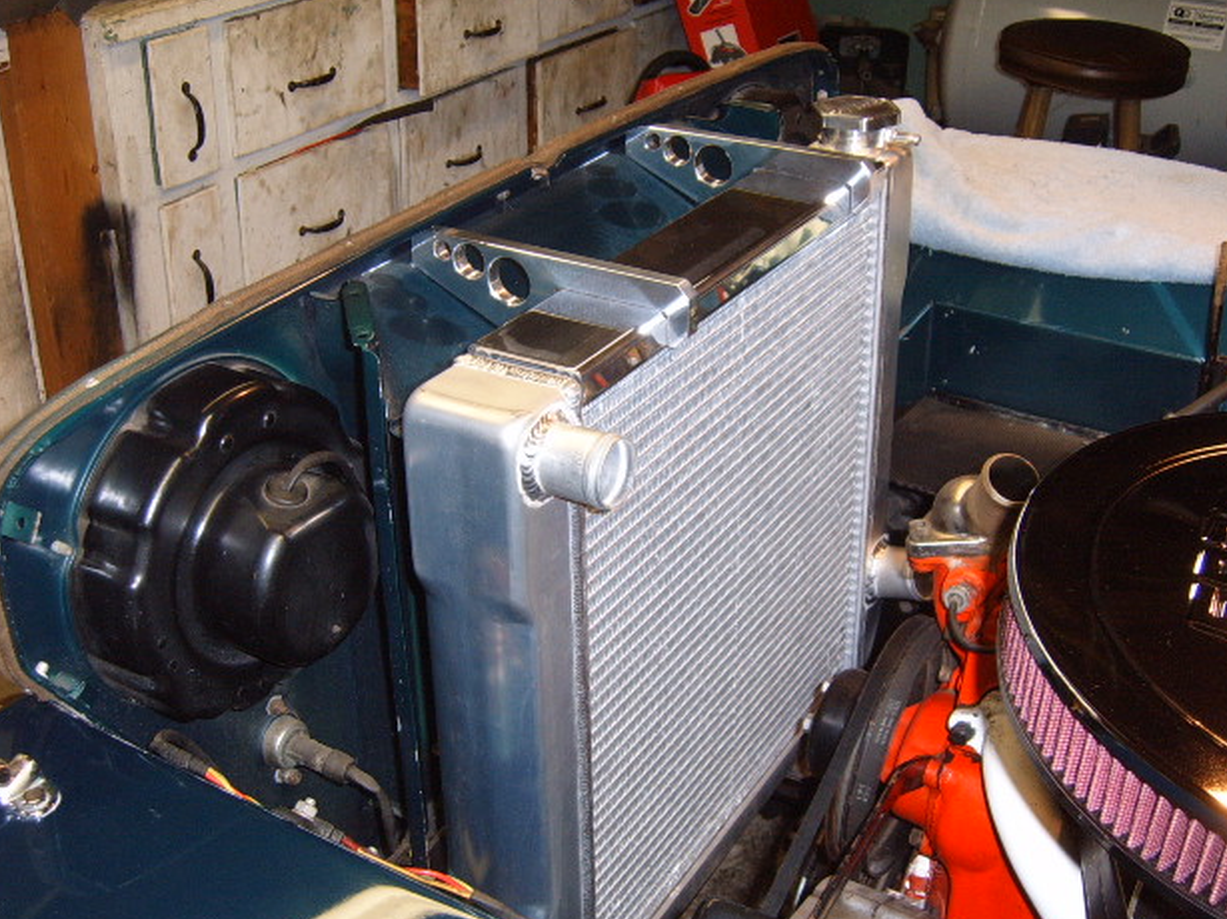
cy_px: 452
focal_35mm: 49
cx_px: 617
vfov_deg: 29.7
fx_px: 1736
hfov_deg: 38.9
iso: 141
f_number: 3.2
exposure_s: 1/30
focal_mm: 7.8
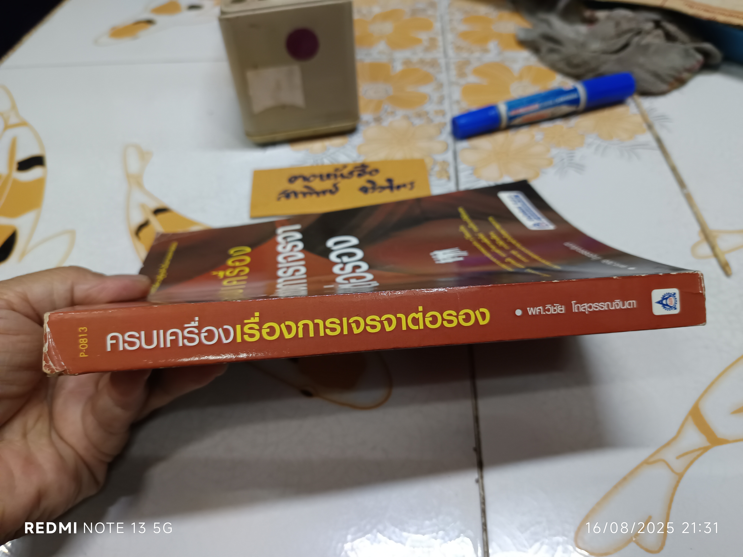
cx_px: 372
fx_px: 515
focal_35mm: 24
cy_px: 278
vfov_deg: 56.8
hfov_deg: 71.6
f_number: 1.7
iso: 1110
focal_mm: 5.31
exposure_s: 1/33.3
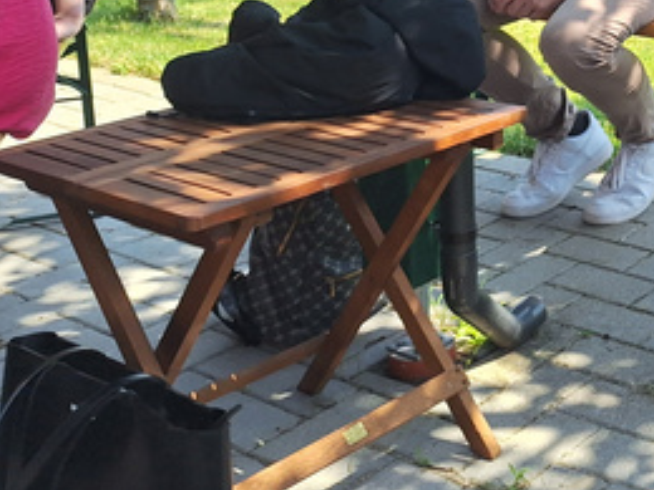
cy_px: -133
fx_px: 1115
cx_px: 796
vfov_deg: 22.4
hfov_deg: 28.3
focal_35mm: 59
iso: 40
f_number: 1.8
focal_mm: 5.54
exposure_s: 1/966
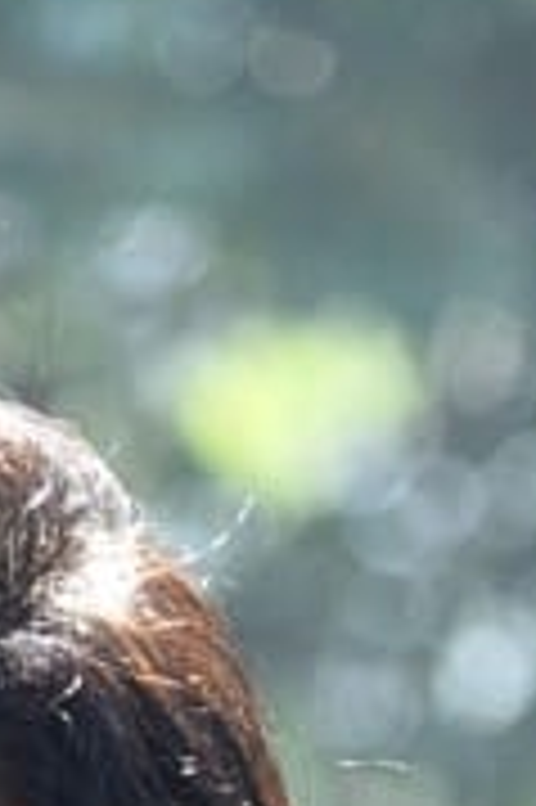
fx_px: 12597
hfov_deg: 2.4
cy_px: 2094
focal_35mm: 563
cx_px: -189
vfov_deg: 3.6
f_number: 4
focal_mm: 105
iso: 320
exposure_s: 1/160
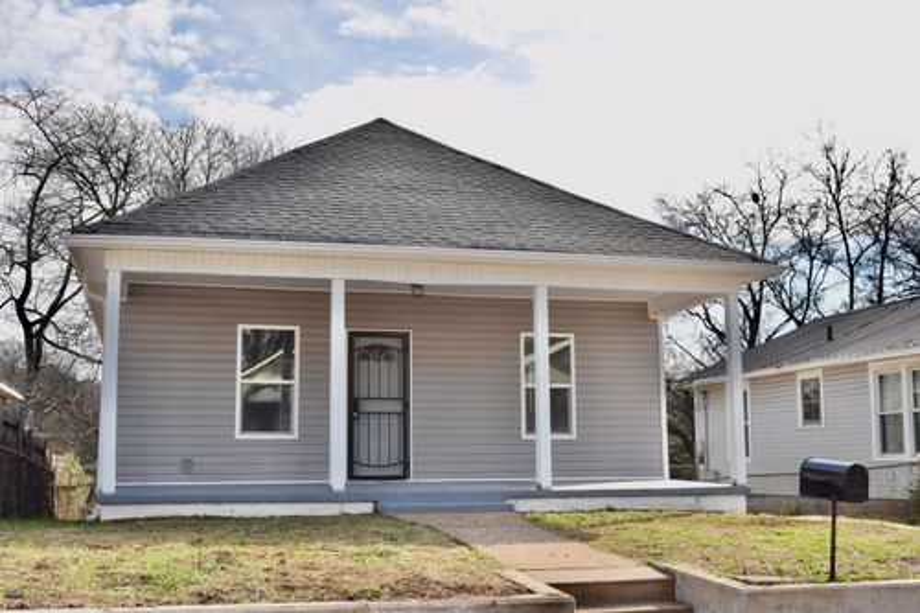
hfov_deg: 45.0
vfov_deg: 30.8
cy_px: 306
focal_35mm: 44
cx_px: 460
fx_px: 1111
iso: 100
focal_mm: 29
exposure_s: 1/200
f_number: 7.1
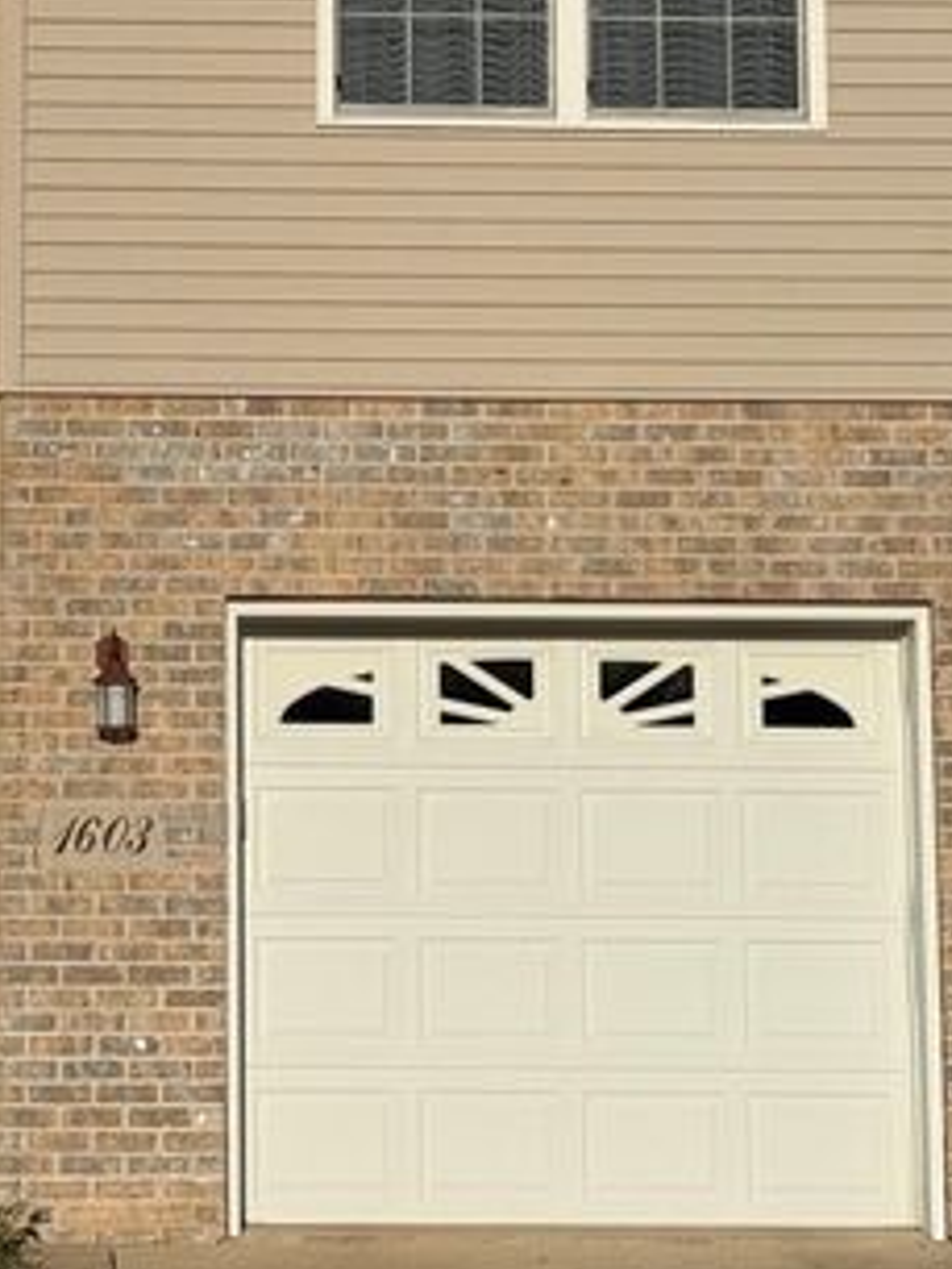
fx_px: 3848
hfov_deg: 14.0
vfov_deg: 18.6
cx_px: 224
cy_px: 360
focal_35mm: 105
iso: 50
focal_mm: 6.76
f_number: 1.78
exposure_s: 1/13333
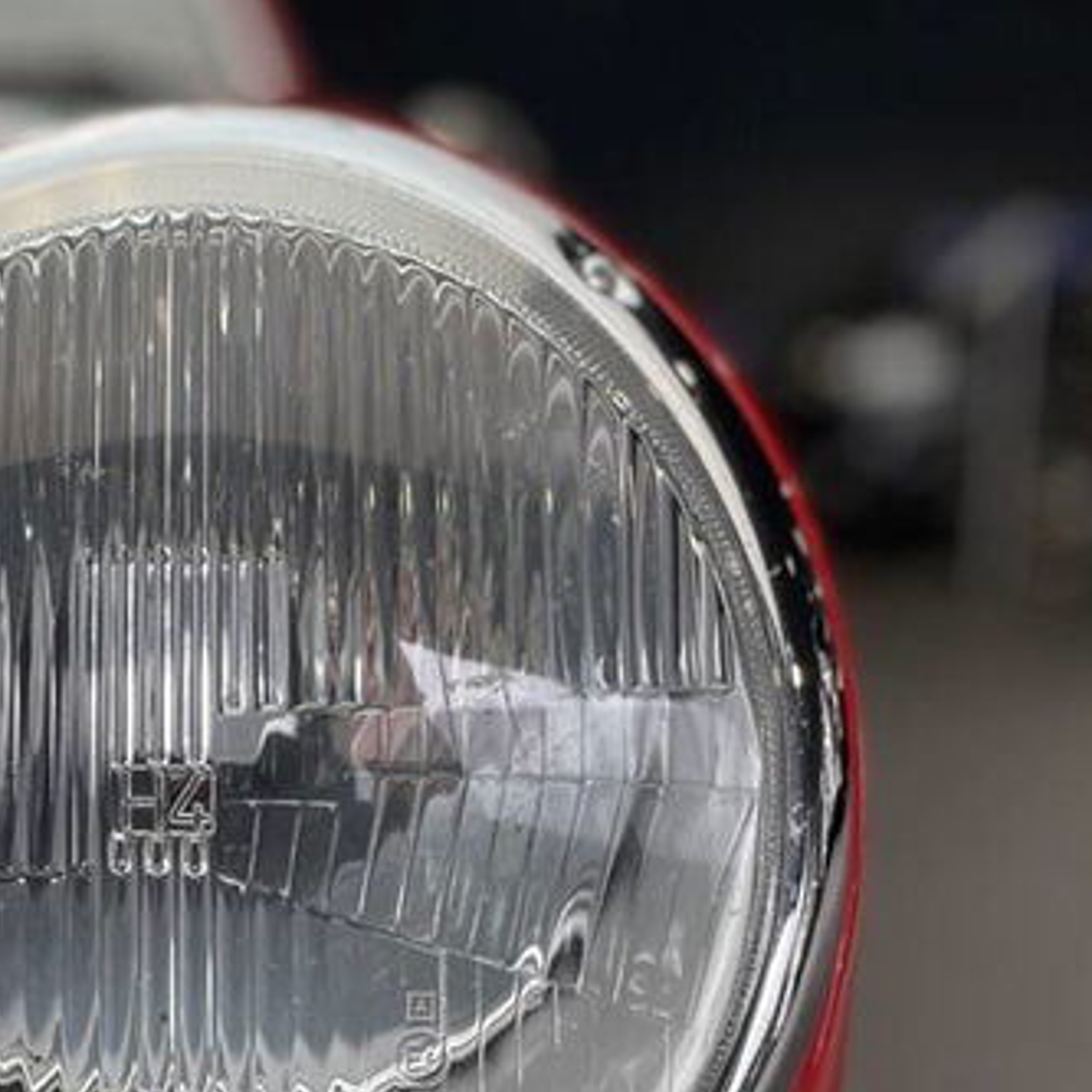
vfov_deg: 32.0
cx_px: 52
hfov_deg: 30.4
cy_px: 702
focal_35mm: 53
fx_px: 1892
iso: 50
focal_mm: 4.2
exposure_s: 1/100
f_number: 1.6
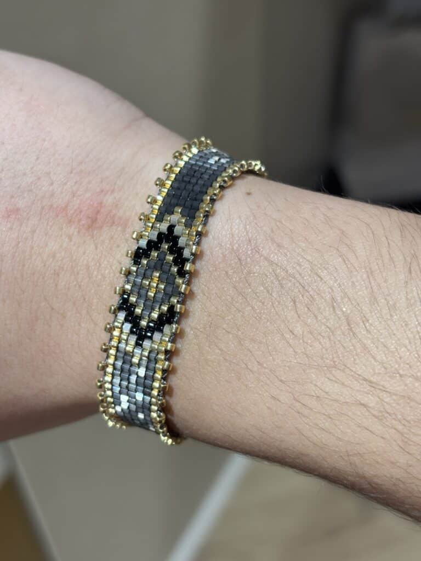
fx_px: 843
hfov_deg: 28.0
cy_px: 280
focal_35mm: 52
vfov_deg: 36.8
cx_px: 210
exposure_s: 1/100
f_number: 1.6
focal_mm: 5.96
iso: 40
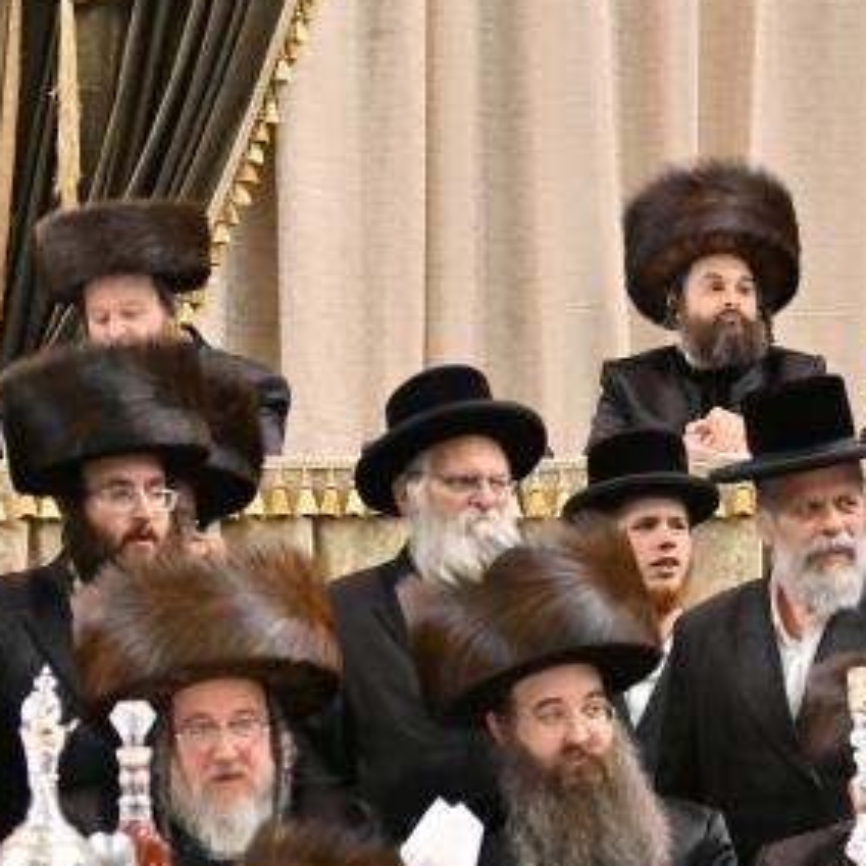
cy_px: 537
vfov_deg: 8.1
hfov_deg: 8.1
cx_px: 640
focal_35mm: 215
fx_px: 6085
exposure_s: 1/200
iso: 1000
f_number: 2.8
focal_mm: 70
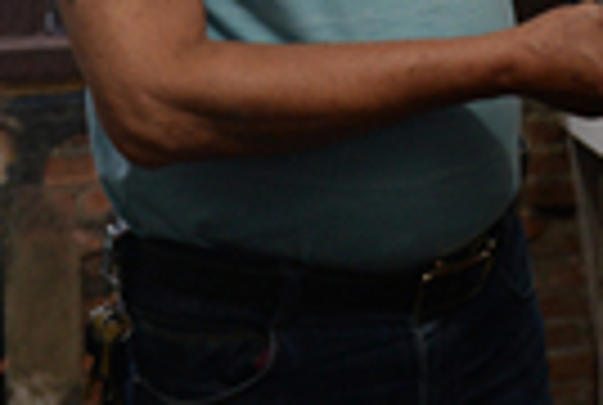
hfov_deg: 16.5
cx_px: 720
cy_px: -182
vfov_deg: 11.2
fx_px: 1998
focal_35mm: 119
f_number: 4
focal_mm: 32
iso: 2000
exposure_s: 1/60
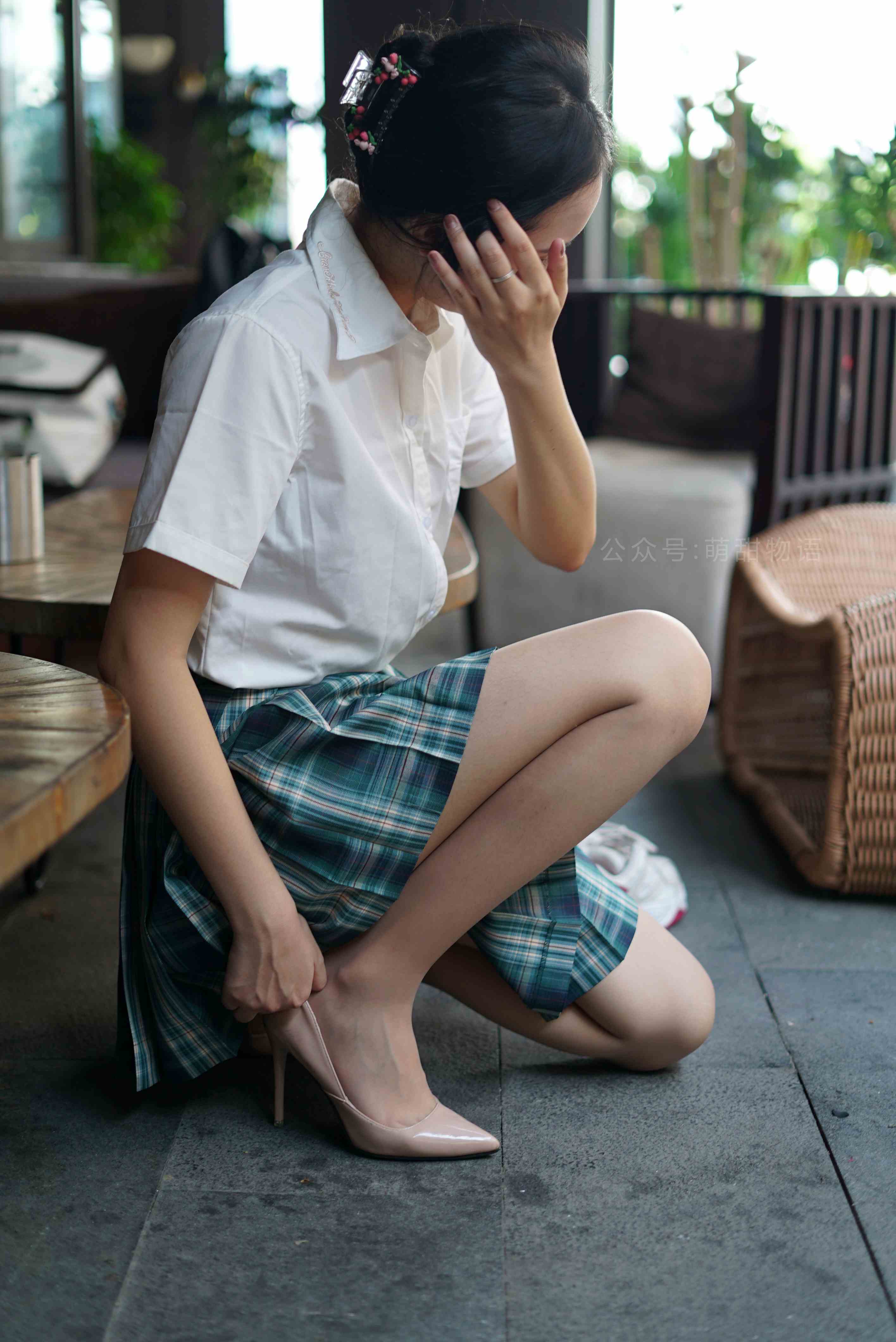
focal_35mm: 50
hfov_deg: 27.0
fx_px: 1864
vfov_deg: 39.6
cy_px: 671
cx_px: 448
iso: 200
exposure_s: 1/200
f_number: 2
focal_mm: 50
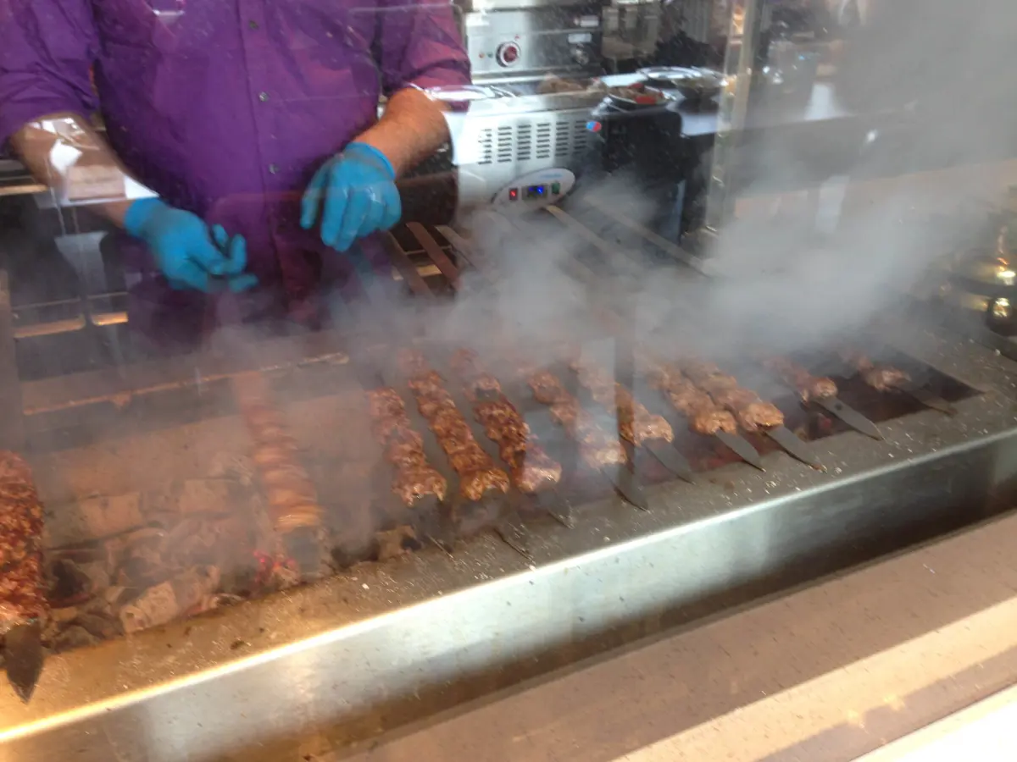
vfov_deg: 42.9
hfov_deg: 55.4
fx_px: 970
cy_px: 381
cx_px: 508
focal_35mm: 33
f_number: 2.4
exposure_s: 1/20
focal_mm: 4.13
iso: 64
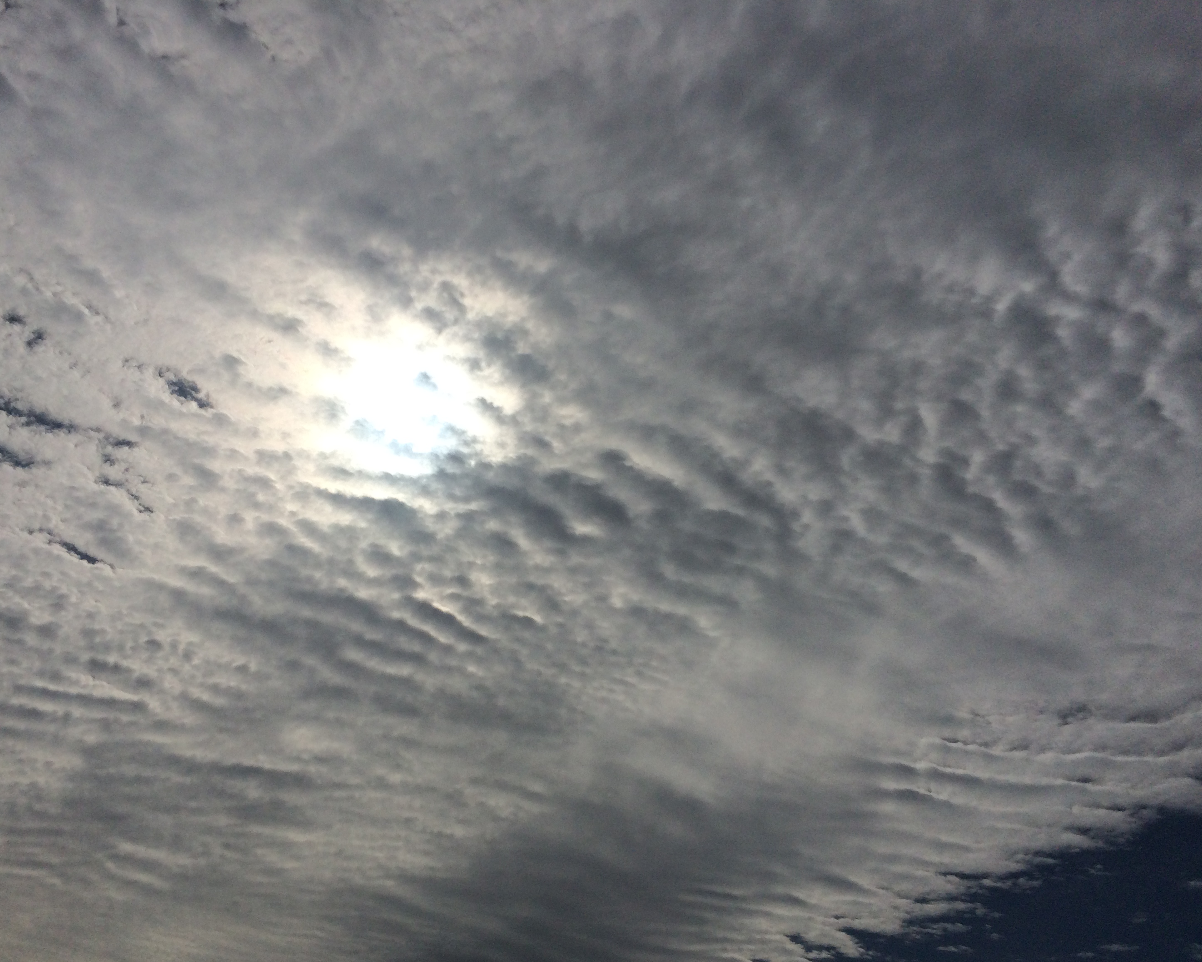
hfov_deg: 55.5
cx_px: 533
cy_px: 507
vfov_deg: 45.8
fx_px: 1138
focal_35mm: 32
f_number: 2.2
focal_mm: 4.15
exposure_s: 1/41667
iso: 50
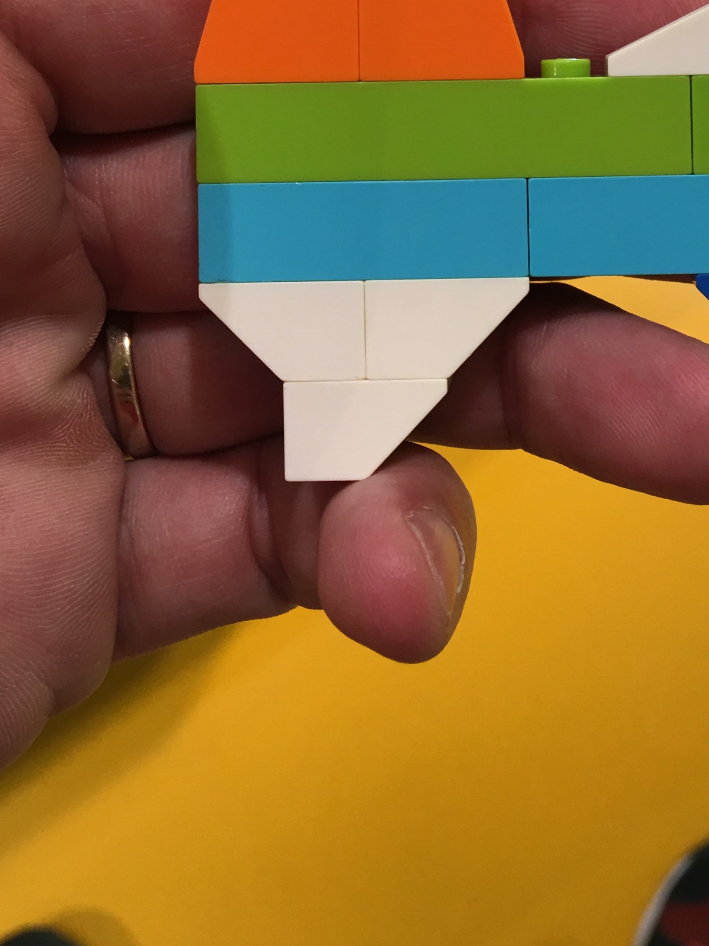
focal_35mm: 56
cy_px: 66
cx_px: 524
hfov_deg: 25.8
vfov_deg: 32.4
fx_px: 1529
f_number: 2.2
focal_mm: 4.15
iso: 25
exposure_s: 1/33
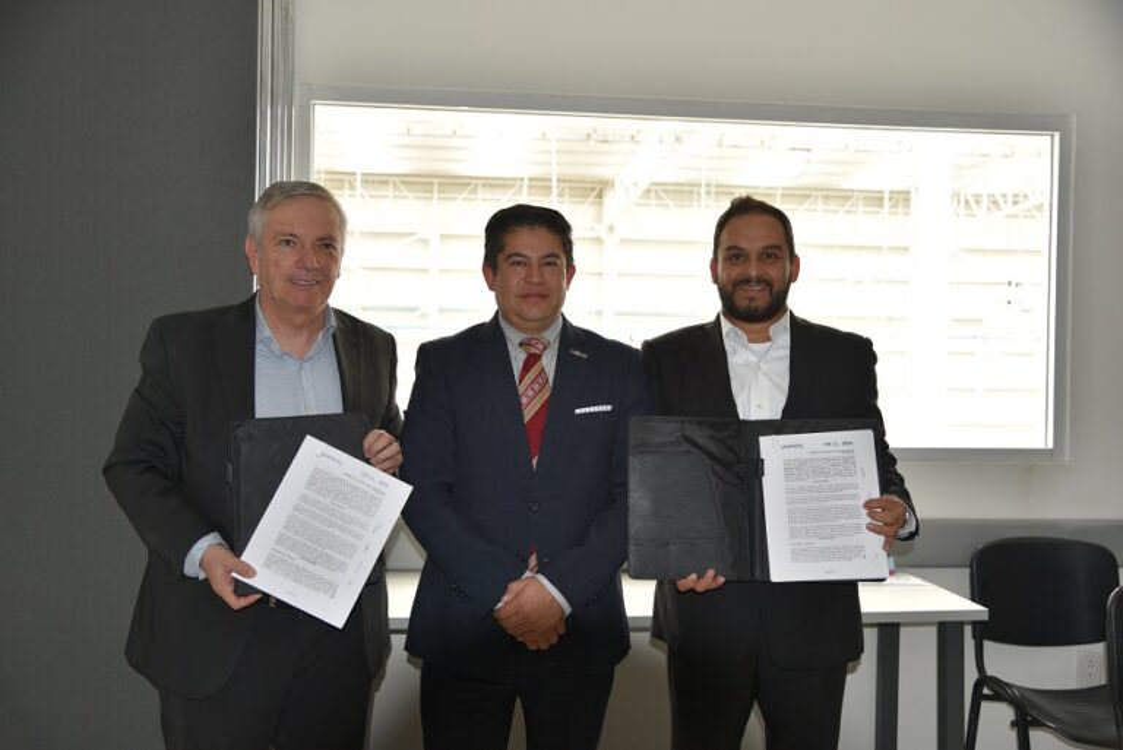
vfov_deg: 41.2
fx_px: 999
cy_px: 375
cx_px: 562
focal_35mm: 32
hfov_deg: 58.7
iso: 400
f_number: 4
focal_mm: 32
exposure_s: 1/60
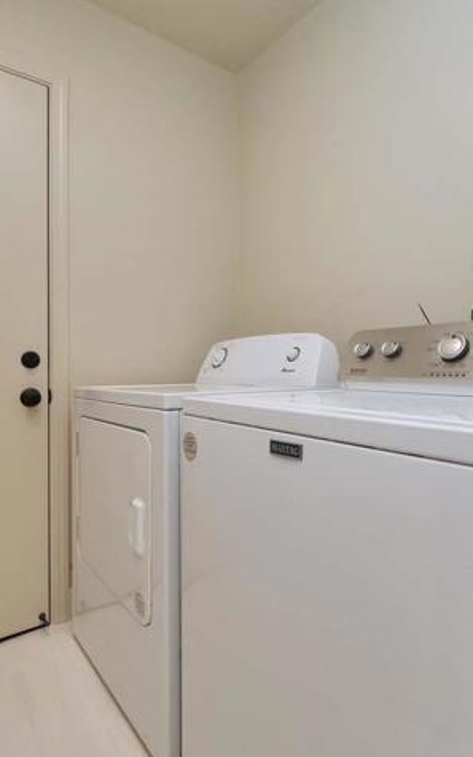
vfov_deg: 85.0
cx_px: 268
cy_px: 355
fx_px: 412
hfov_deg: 59.5
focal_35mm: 20
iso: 800
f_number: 5
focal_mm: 7
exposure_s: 1/160
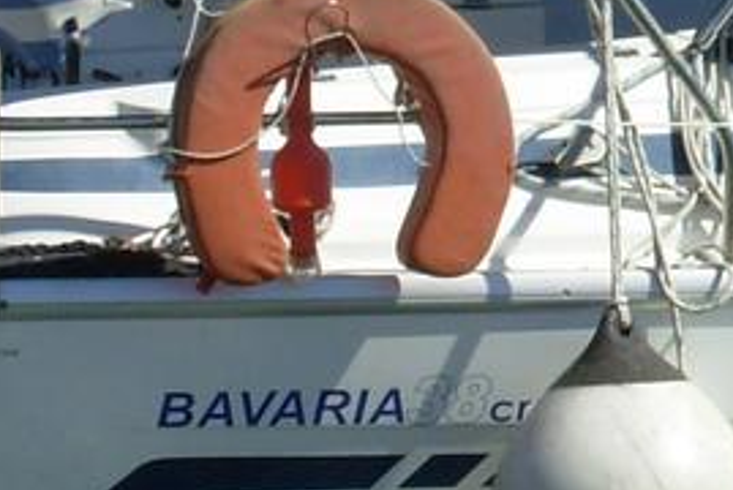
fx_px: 7052
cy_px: -201
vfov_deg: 4.0
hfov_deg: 5.9
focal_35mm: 346
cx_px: 1243
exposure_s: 1/470
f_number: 6
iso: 50
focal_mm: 11.5
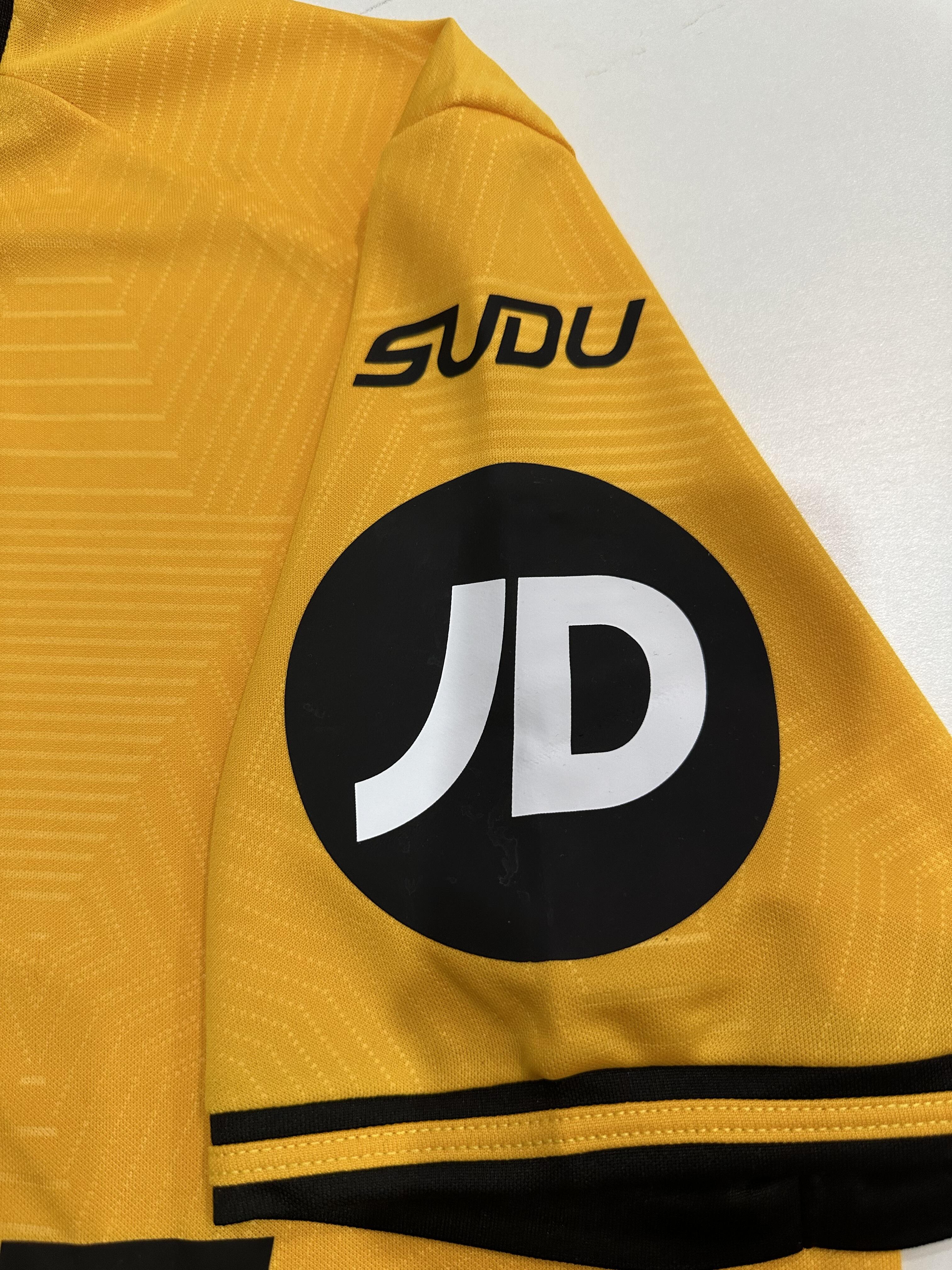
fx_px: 880
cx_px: 476
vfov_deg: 71.6
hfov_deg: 56.8
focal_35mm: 24
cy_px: 635
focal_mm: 6.86
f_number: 1.78
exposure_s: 1/50
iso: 250
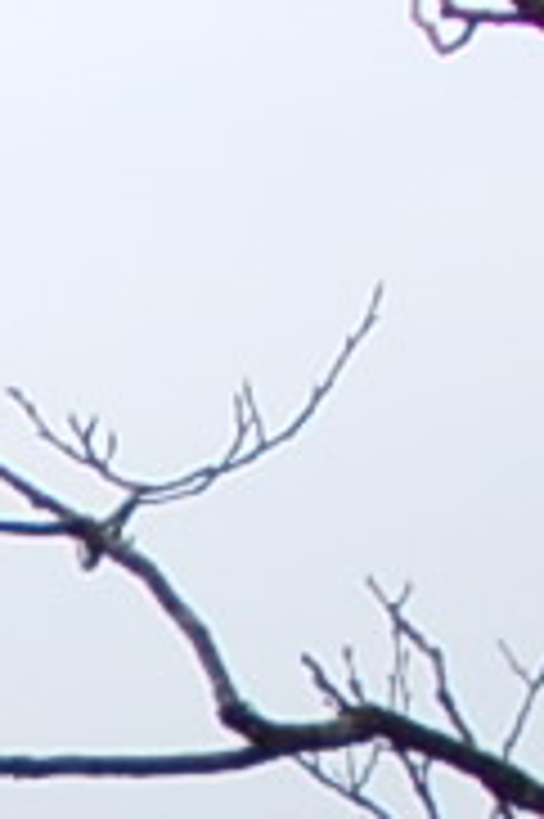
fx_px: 3724
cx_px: -814
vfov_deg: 11.2
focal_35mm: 164
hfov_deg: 7.7
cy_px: 1683
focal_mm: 4
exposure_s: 1/500
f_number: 5.4
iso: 80
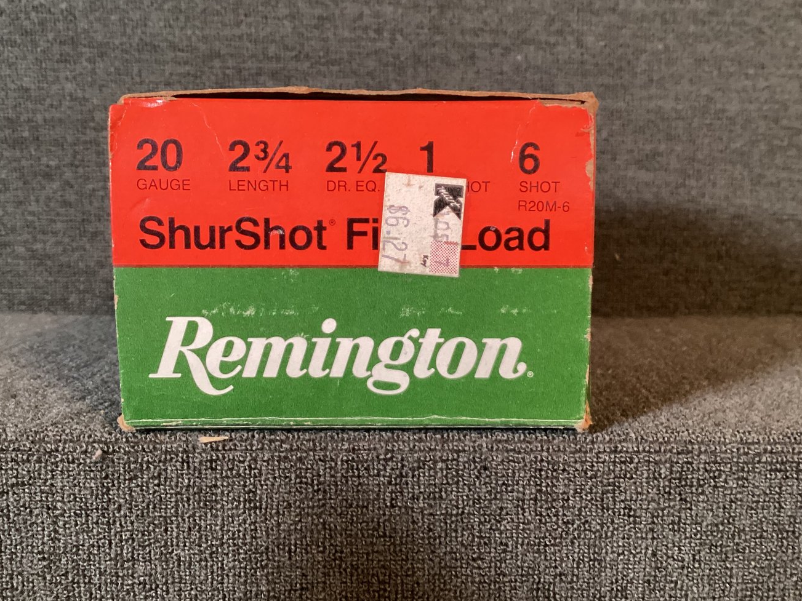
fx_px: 834
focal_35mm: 36
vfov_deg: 39.6
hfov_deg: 51.3
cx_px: 419
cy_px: 274
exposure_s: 1/60
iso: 320
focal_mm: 3.3
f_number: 2.4
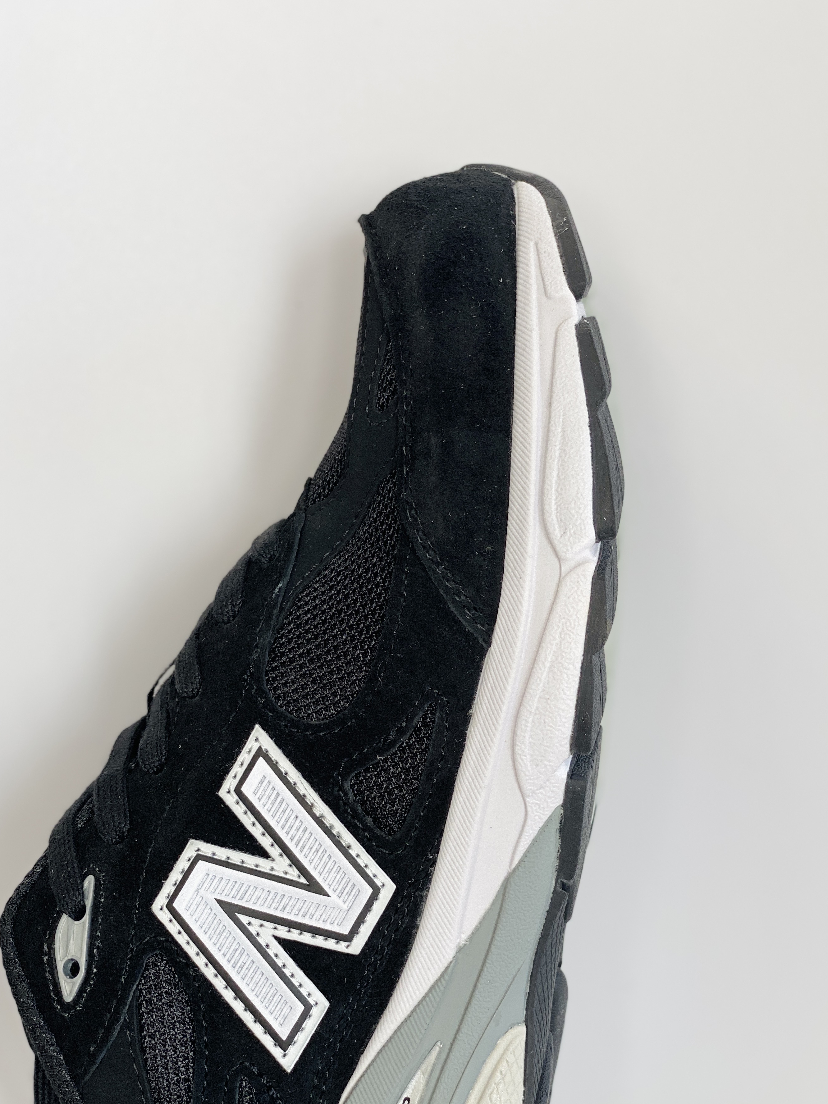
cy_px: 605
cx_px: 436
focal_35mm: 59
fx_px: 1882
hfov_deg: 24.8
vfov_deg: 32.7
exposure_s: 1/100
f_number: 2
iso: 50
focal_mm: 6
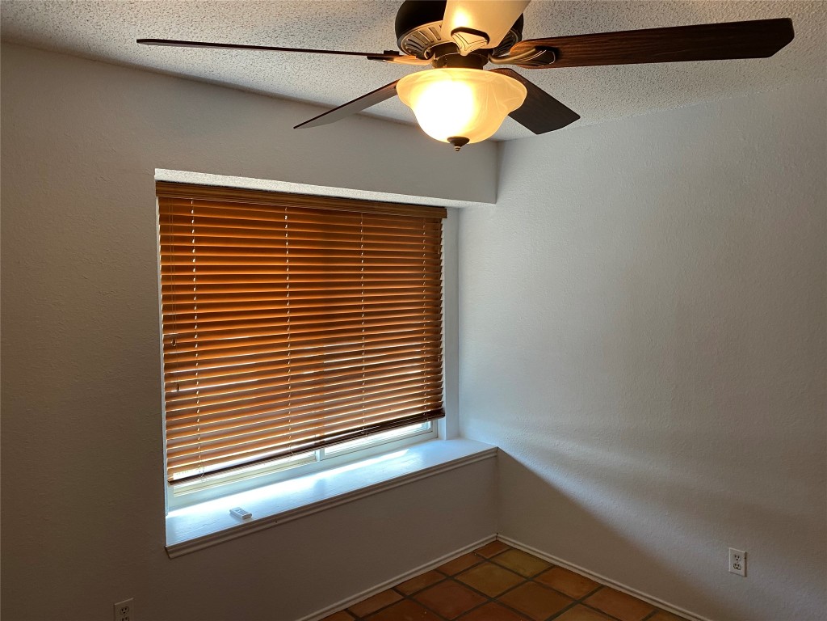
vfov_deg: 53.1
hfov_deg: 67.3
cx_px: 414
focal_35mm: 26
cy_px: 310
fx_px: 621
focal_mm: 4.25
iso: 125
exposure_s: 1/60
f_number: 1.8
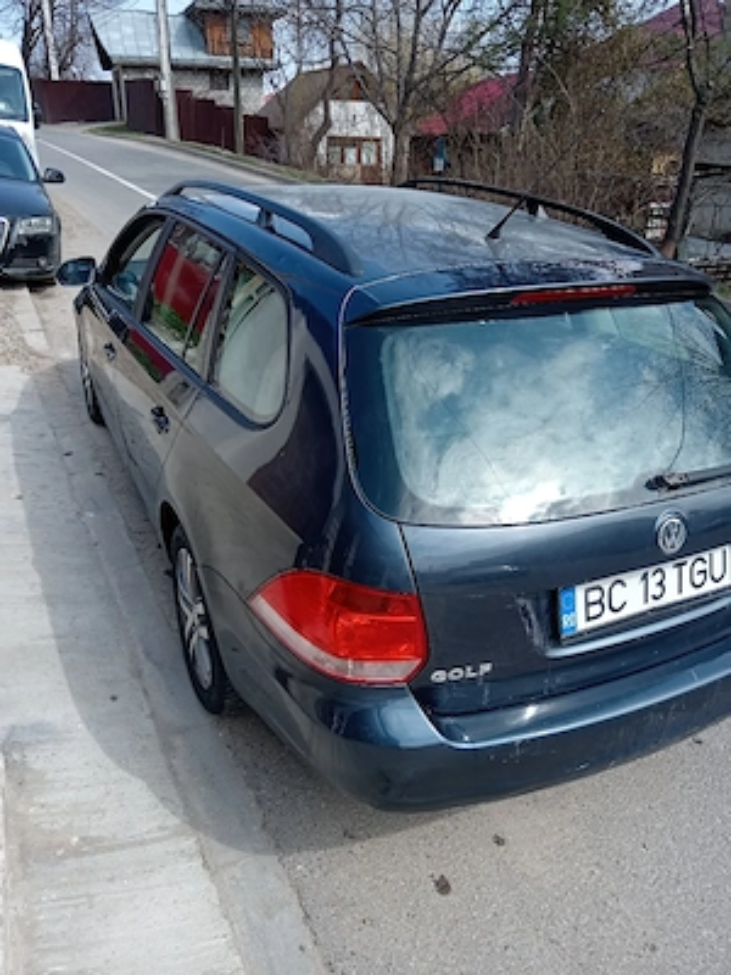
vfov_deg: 65.3
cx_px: 366
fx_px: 760
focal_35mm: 27
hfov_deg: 51.4
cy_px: 488
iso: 100
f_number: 1.9
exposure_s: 1/417
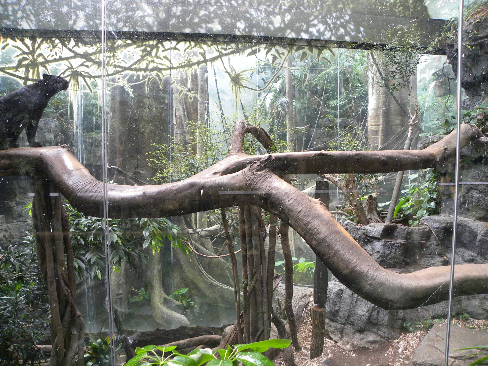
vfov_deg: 53.1
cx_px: 244
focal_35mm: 26
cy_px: 183
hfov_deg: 67.3
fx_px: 367
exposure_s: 1/60
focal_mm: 4.6
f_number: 2.8
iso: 151
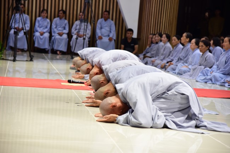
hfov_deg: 20.8
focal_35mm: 98
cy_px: 76
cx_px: 115
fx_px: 626
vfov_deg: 14.0
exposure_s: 1/60
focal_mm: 98
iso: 800
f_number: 4.5
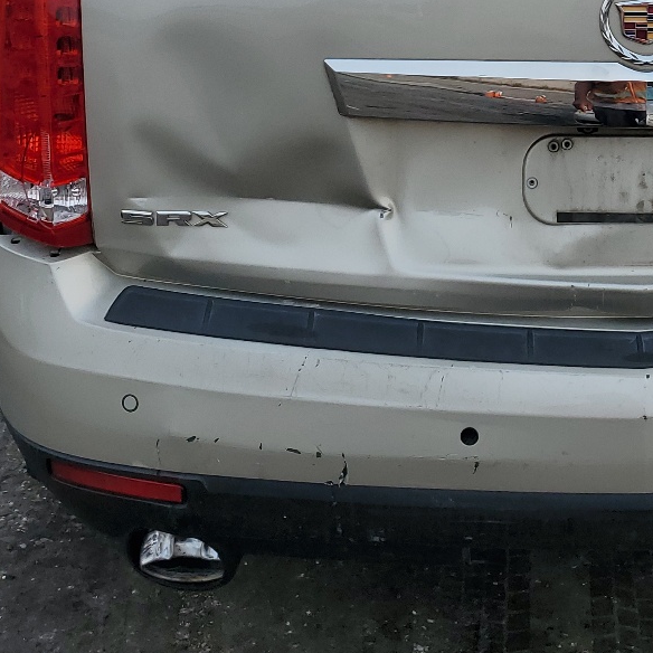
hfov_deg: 26.2
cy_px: 51
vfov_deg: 26.3
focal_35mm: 63
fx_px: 1345
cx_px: 619
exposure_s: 1/833
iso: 50
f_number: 1.5
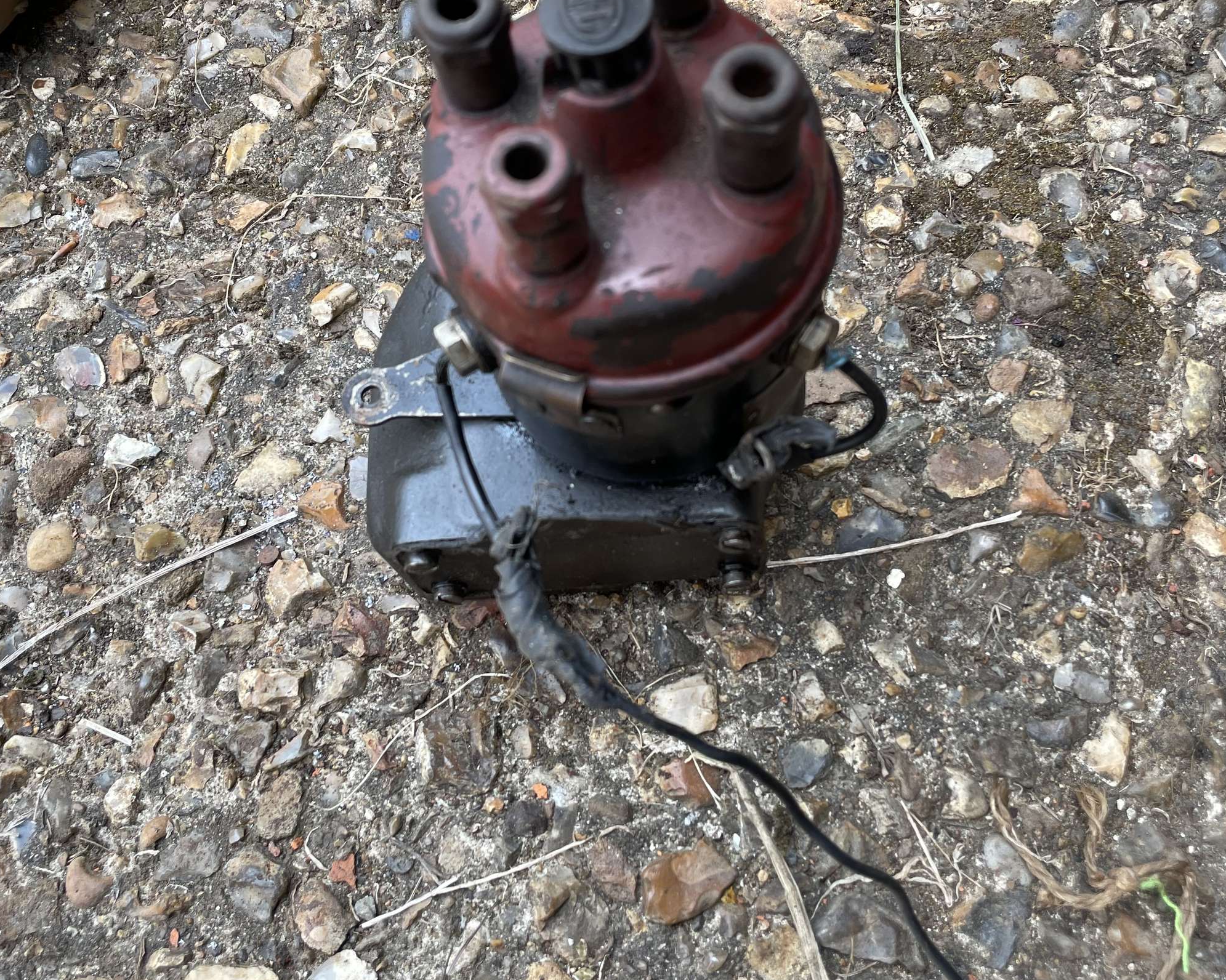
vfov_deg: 43.2
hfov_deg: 52.9
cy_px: 407
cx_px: 613
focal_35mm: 34
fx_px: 1233
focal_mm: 4.2
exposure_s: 1/225
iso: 32
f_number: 1.6
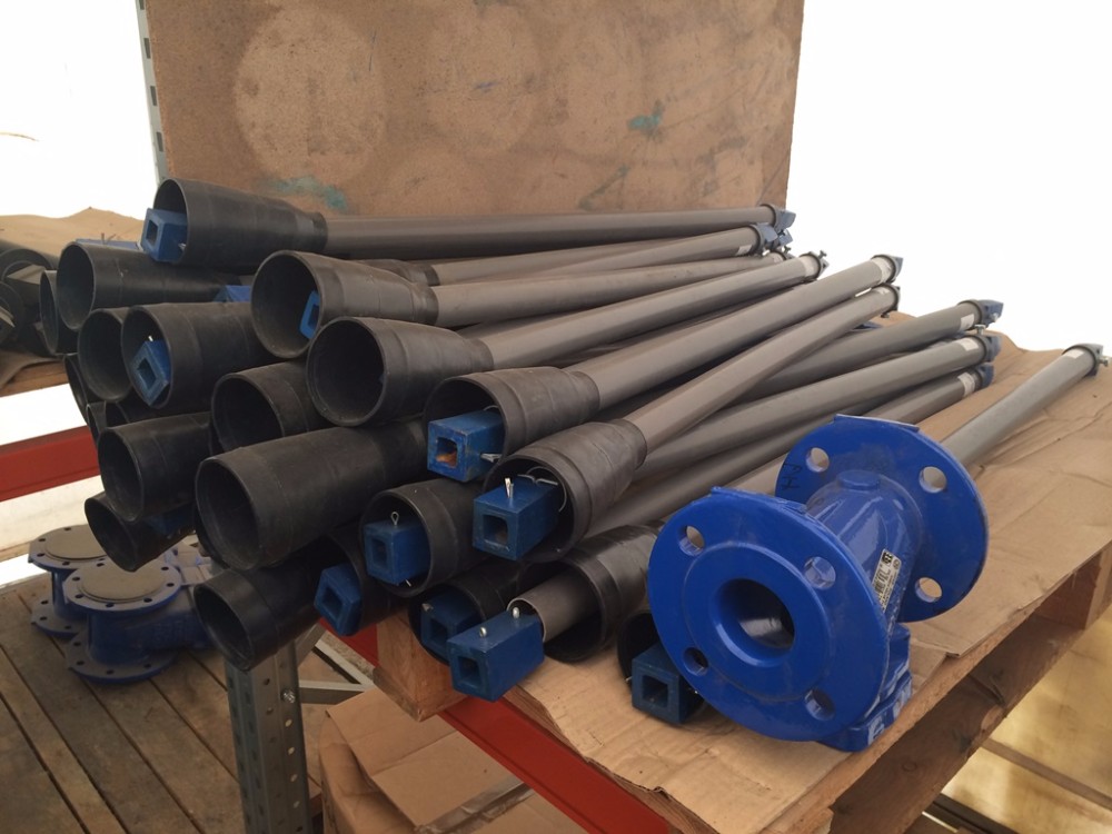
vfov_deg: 46.8
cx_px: 556
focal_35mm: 30
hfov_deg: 60.0
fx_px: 964
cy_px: 417
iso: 40
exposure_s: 1/40
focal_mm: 4.12
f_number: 2.2
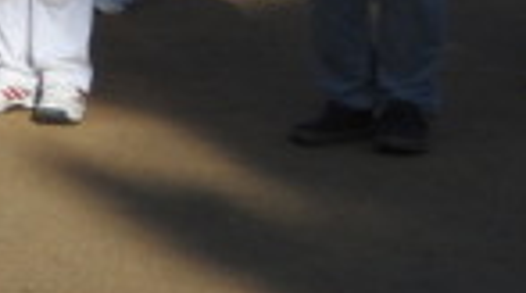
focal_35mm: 290
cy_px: -382
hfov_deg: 7.3
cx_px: -415
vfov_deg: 4.1
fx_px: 4037
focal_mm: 11.6
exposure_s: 1/1250
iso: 100
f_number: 4.2
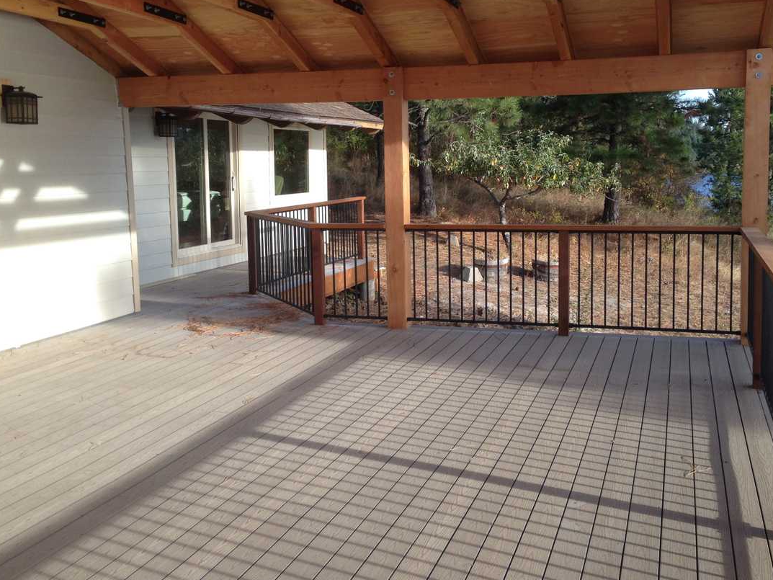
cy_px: 237
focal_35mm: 41
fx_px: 916
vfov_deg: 35.0
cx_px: 427
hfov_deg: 45.7
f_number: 2.4
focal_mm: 4.12
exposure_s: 1/407
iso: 50
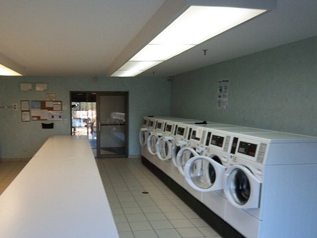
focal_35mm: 31
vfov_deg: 45.2
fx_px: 284
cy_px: 142
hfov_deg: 57.4
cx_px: 112
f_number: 2.8
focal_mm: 3.8
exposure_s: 1/30
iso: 80
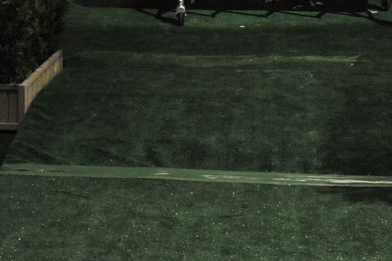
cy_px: -51
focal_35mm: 89
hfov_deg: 22.7
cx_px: 286
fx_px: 969
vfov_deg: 14.8
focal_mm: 24
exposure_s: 1/200
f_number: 5
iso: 3200
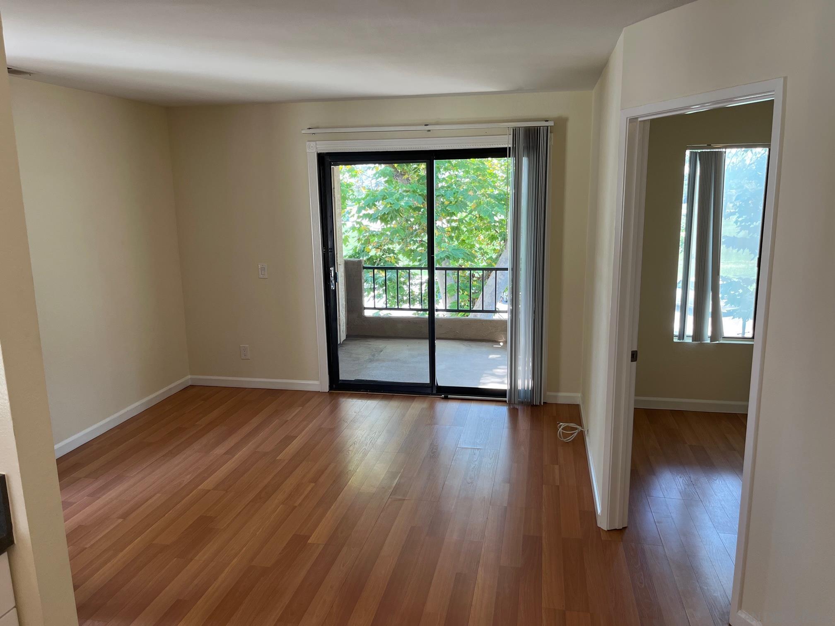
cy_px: 313
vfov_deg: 53.1
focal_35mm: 26
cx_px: 418
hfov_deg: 67.3
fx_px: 627
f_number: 1.6
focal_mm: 5.1
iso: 100
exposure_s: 1/120
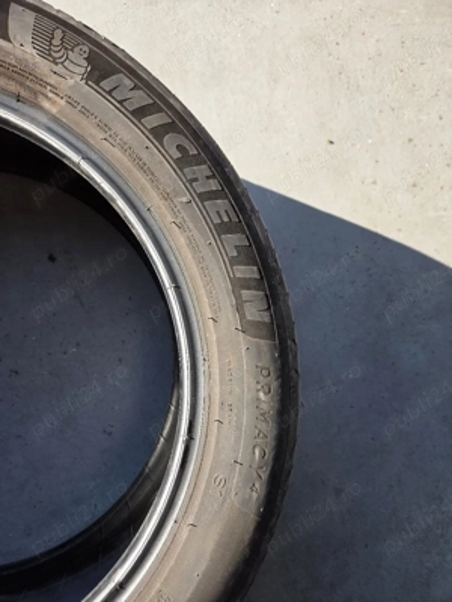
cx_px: 226
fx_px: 400
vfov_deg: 73.9
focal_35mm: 23
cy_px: 301
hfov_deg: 58.9
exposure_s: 1/1000
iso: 80
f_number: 1.8
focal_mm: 5.4
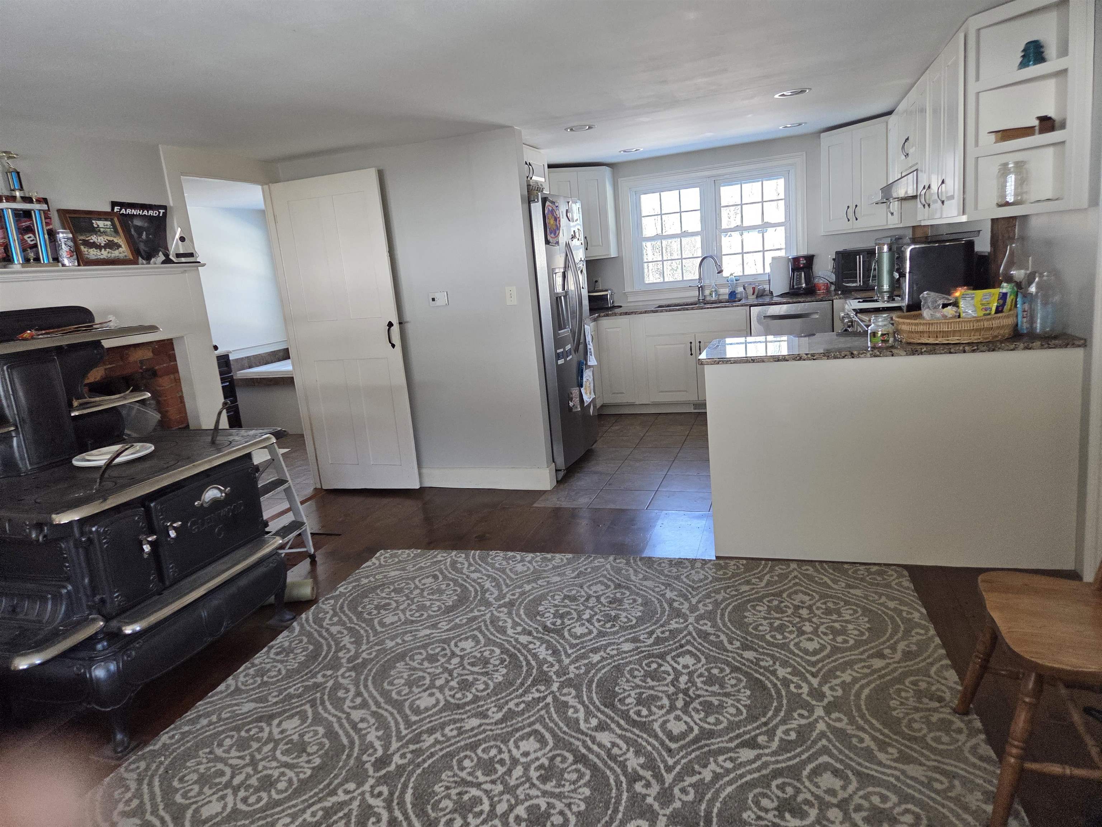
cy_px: 414
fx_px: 732
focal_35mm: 23
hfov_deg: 73.9
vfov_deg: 58.9
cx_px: 551
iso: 250
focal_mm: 5.4
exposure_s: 1/180
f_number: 1.8
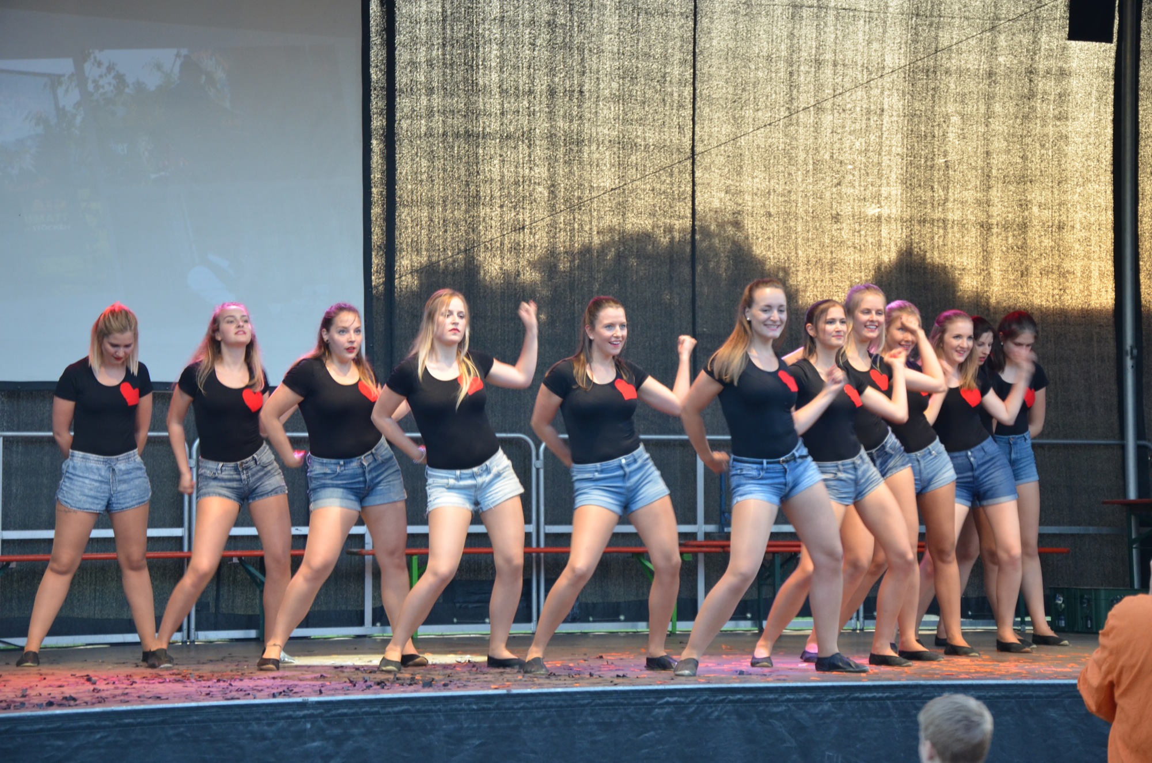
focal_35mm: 105
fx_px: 3353
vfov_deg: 13.0
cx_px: 576
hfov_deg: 19.5
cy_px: 382
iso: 800
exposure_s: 1/40
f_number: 5.3
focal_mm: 70
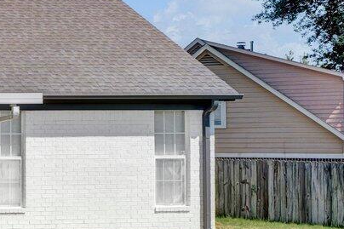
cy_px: 112
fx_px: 731
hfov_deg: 19.5
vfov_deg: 17.8
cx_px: -279
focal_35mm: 77
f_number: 9
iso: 400
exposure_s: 1/1000
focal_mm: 15.1
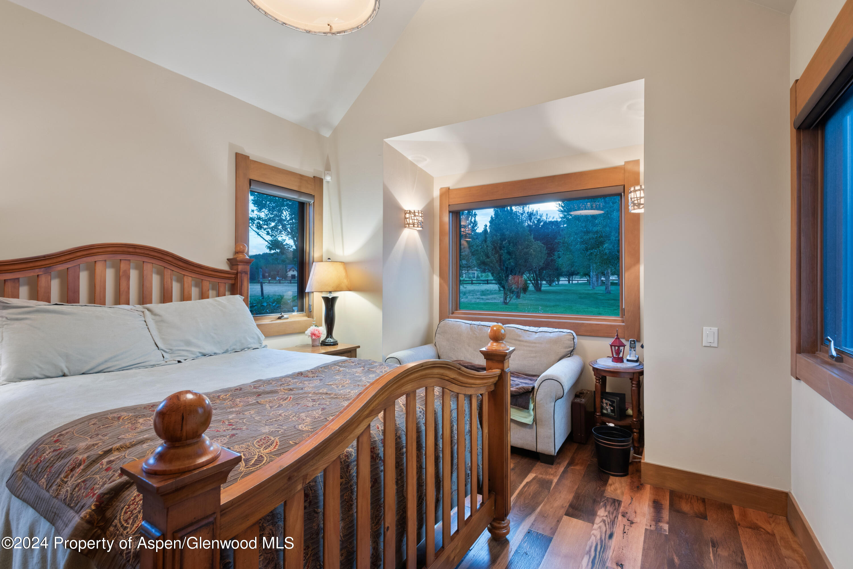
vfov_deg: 70.5
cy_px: 284
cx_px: 426
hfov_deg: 93.3
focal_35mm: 17
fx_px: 403
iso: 400
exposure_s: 1/1.25
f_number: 7.1
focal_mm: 17
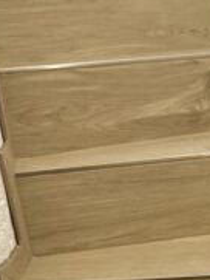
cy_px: 297
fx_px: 638
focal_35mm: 79
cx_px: 205
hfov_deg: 18.3
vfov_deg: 23.4
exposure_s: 1/50
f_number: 2.2
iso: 320
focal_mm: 2.22
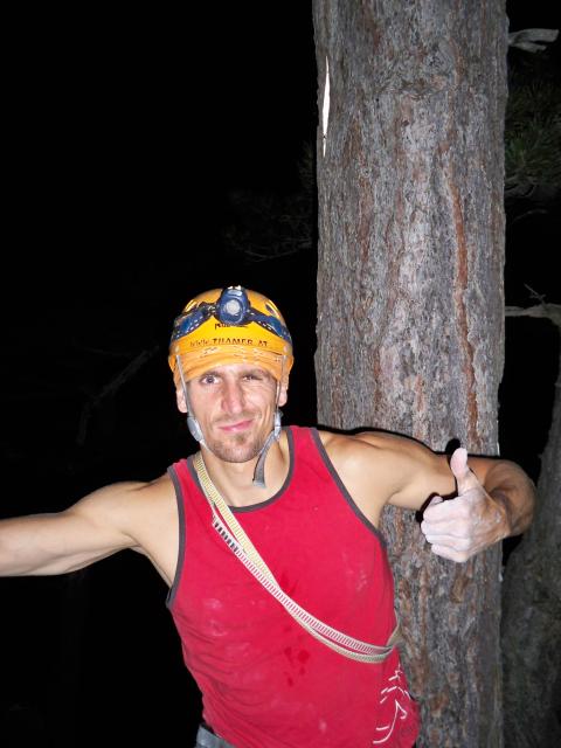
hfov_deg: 40.7
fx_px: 756
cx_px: 280
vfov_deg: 52.6
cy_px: 374
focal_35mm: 35
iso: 200
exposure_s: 1/60
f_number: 3.1
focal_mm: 6.3
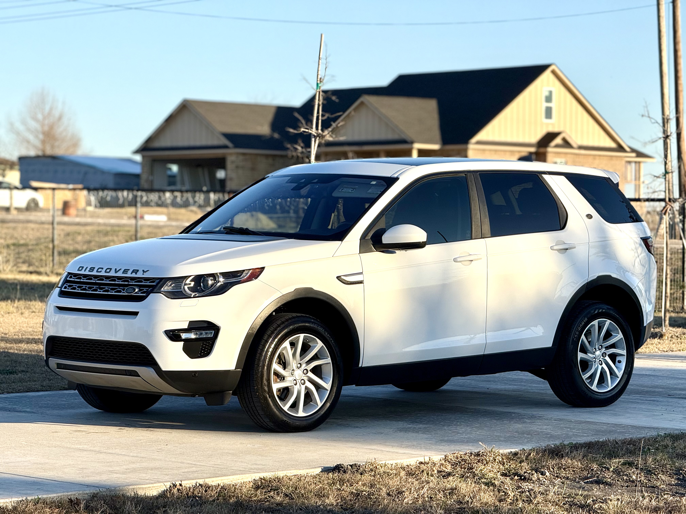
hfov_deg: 16.4
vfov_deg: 12.3
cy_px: 257
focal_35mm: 120
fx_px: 2378
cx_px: 343
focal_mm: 15.66
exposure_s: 1/1271
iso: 50
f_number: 2.8
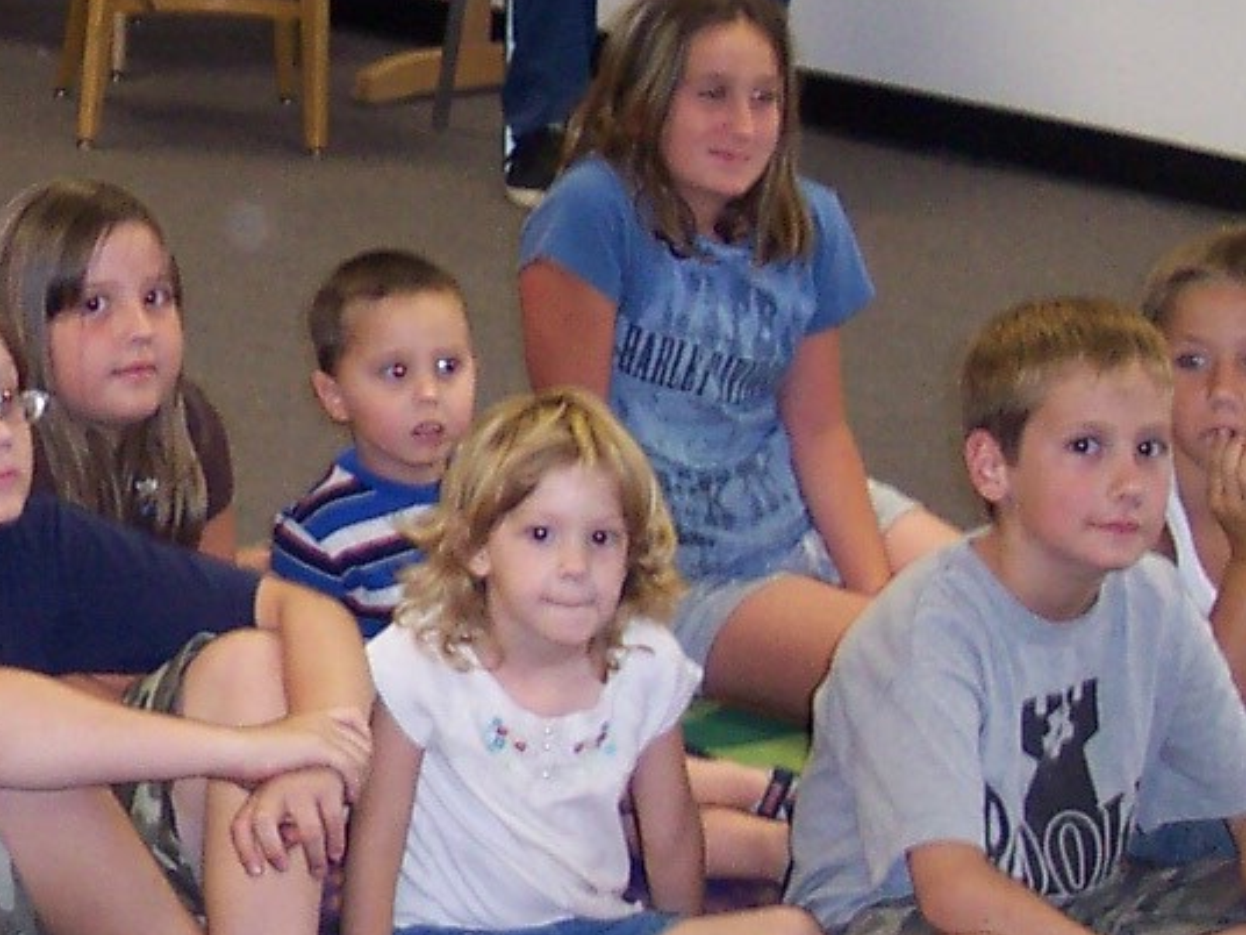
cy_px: 333
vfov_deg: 10.3
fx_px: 5183
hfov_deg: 13.2
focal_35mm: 144
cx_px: -370
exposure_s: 1/30
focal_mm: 8
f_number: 2.8
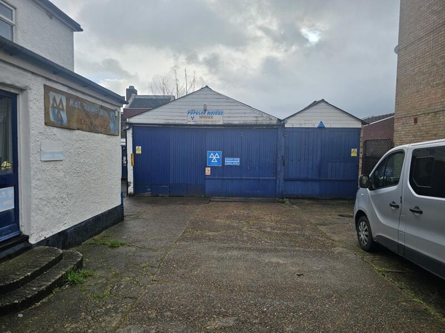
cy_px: 166
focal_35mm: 23
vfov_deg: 58.9
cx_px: 222
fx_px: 296
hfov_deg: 73.9
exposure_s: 1/410
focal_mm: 6.3
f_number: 1.7
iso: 10
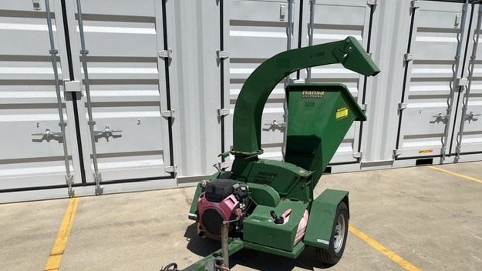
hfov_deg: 66.0
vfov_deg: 39.7
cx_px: 242
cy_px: 181
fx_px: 371
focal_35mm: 29
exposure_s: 1/6757
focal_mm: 4.25
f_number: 1.8
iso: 32
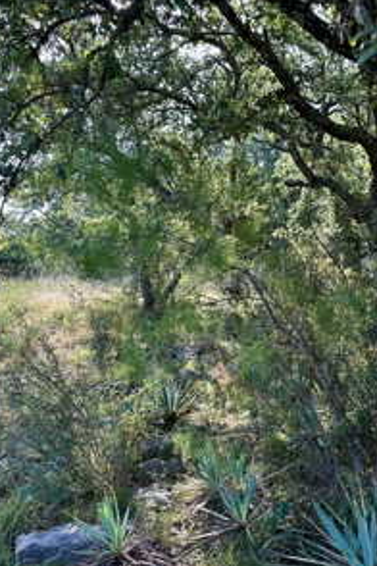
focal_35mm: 34
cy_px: 283
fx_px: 534
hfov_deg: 38.1
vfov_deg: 55.8
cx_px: 271
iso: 80
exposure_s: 1/357
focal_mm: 6.86
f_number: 1.78
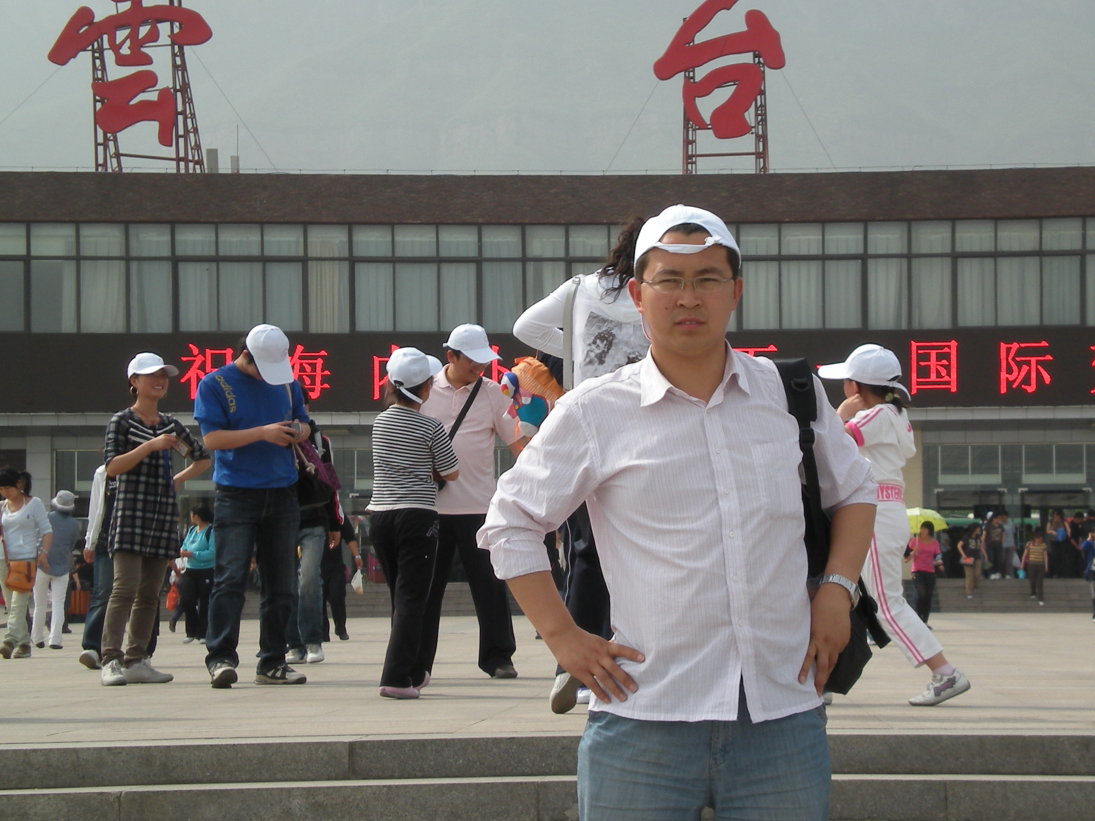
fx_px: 3037
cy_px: 483
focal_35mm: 96
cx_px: 685
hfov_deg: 20.4
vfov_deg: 15.4
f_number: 6.5
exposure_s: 1/207
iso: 64
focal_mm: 12.3
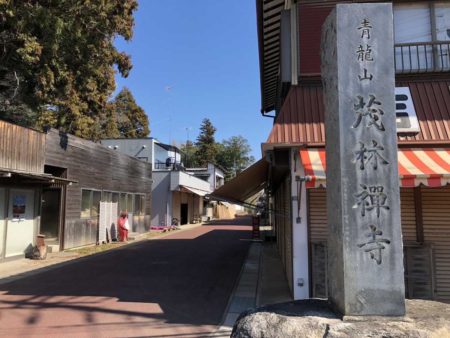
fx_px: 377
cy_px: 169
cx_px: 225
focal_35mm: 29
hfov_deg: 61.7
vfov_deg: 48.2
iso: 20
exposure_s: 1/979
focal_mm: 3.99
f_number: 1.8
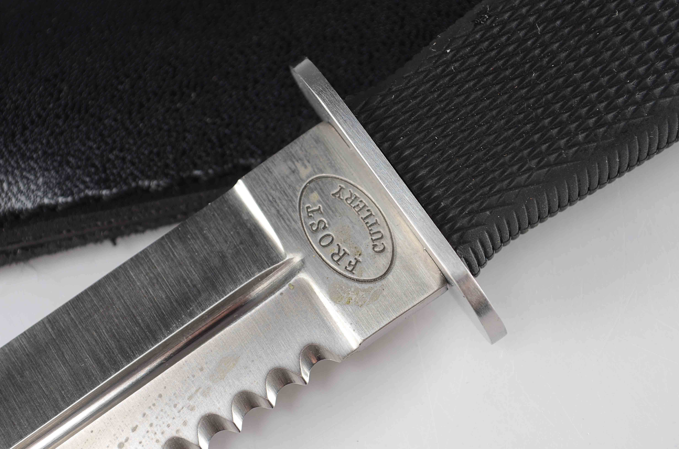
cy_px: 224
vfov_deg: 16.5
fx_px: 1553
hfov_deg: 24.7
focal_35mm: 82
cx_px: 340
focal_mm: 55
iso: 100
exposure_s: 1/80
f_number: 9
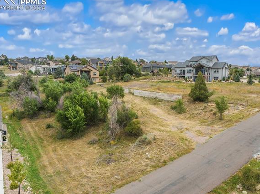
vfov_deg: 51.2
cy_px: 103
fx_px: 202
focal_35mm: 27
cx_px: 135
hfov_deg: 65.4
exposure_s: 1/1250
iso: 140
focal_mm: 12.29
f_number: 2.8
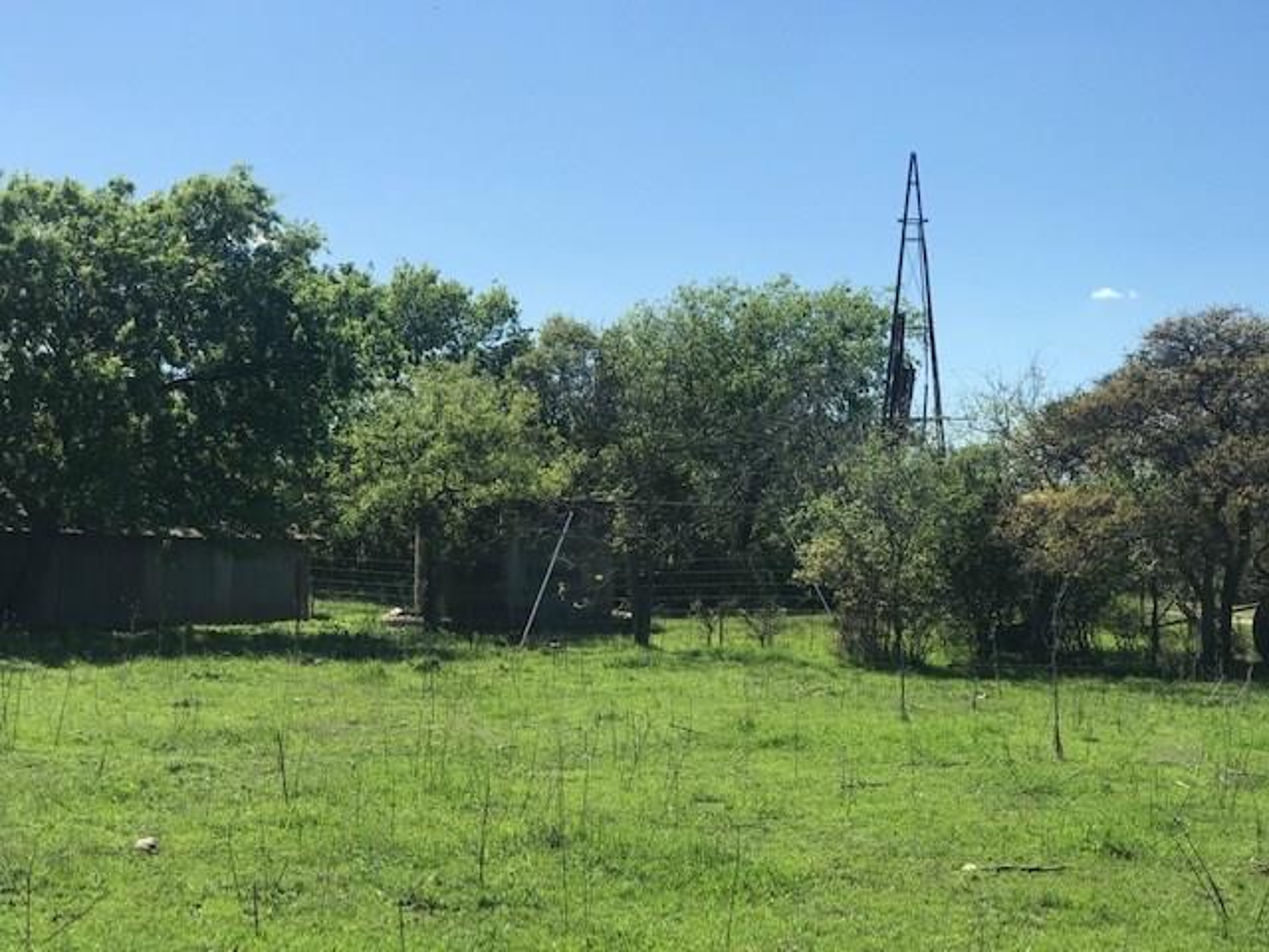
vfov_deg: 25.7
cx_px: 634
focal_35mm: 57
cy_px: 476
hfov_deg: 33.8
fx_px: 2090
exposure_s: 1/1212
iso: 20
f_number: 2.8
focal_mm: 6.6
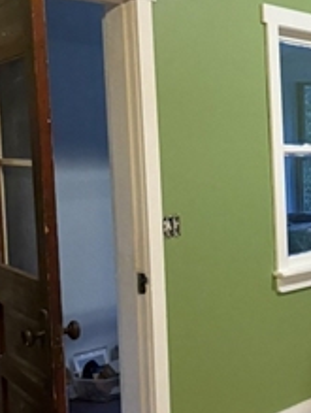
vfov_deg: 23.2
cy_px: 256
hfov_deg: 15.9
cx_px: 492
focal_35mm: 84
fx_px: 1003
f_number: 1.78
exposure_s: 1/60
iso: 500
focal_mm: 6.76
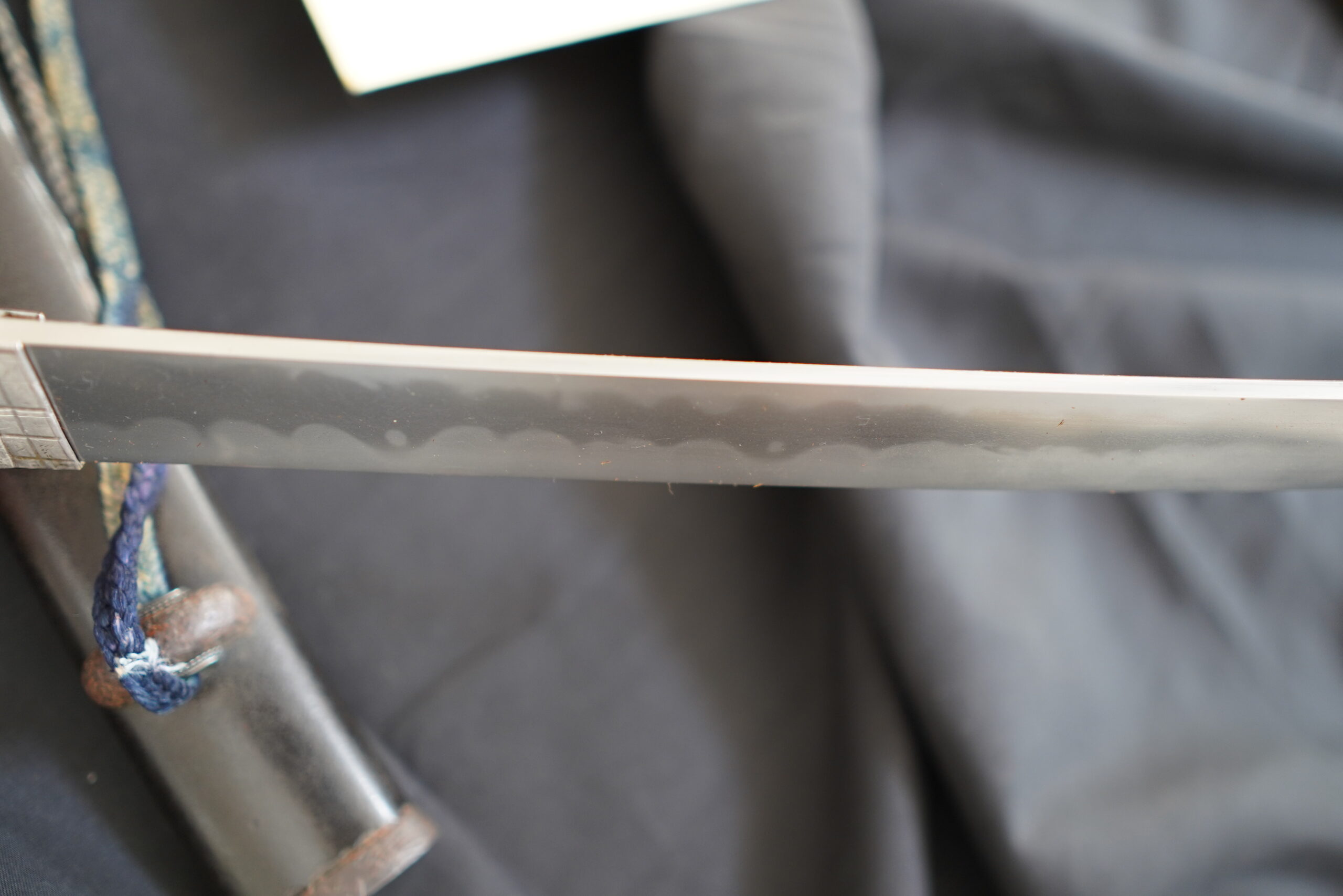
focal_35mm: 24
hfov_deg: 73.7
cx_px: 672
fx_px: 895
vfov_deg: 53.1
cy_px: 448
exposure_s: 1/30
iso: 320
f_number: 1.4
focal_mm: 16
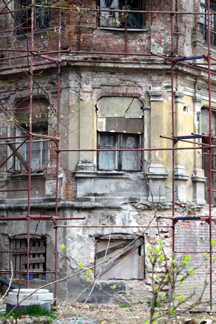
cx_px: 130
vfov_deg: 20.6
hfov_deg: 13.8
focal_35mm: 99
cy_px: 147
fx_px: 891
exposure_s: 1/100
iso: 400
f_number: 9
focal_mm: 48
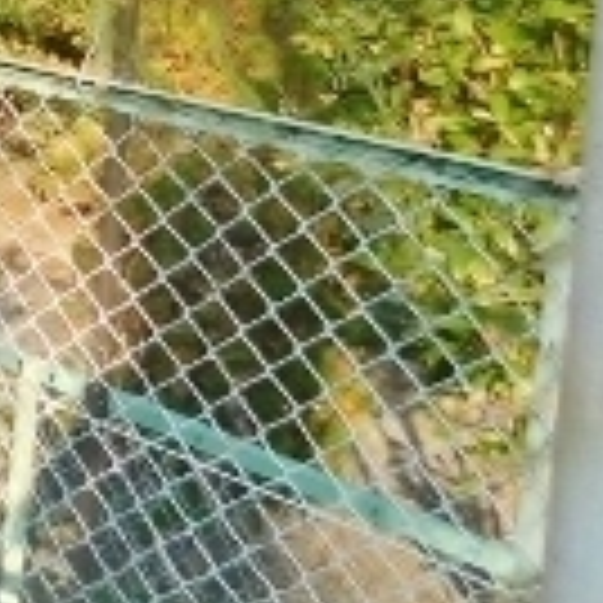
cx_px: -562
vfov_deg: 17.6
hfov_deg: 15.0
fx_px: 1912
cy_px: 36
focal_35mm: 97
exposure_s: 1/400
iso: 125
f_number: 3
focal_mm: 4
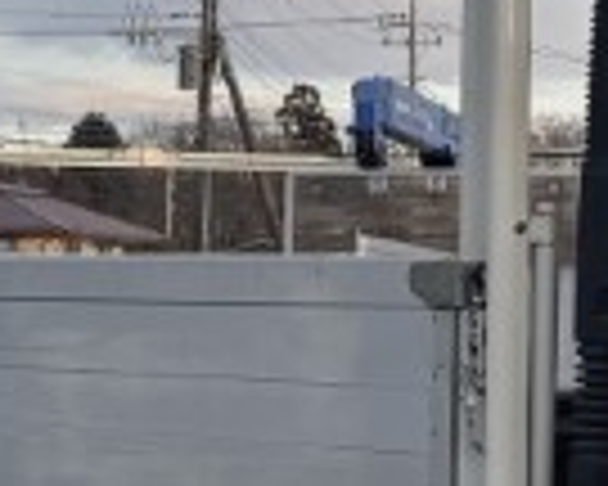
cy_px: 148
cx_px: 878
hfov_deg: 10.5
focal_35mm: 178
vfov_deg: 8.7
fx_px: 3203
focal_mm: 6.76
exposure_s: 1/966
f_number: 1.78
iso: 80
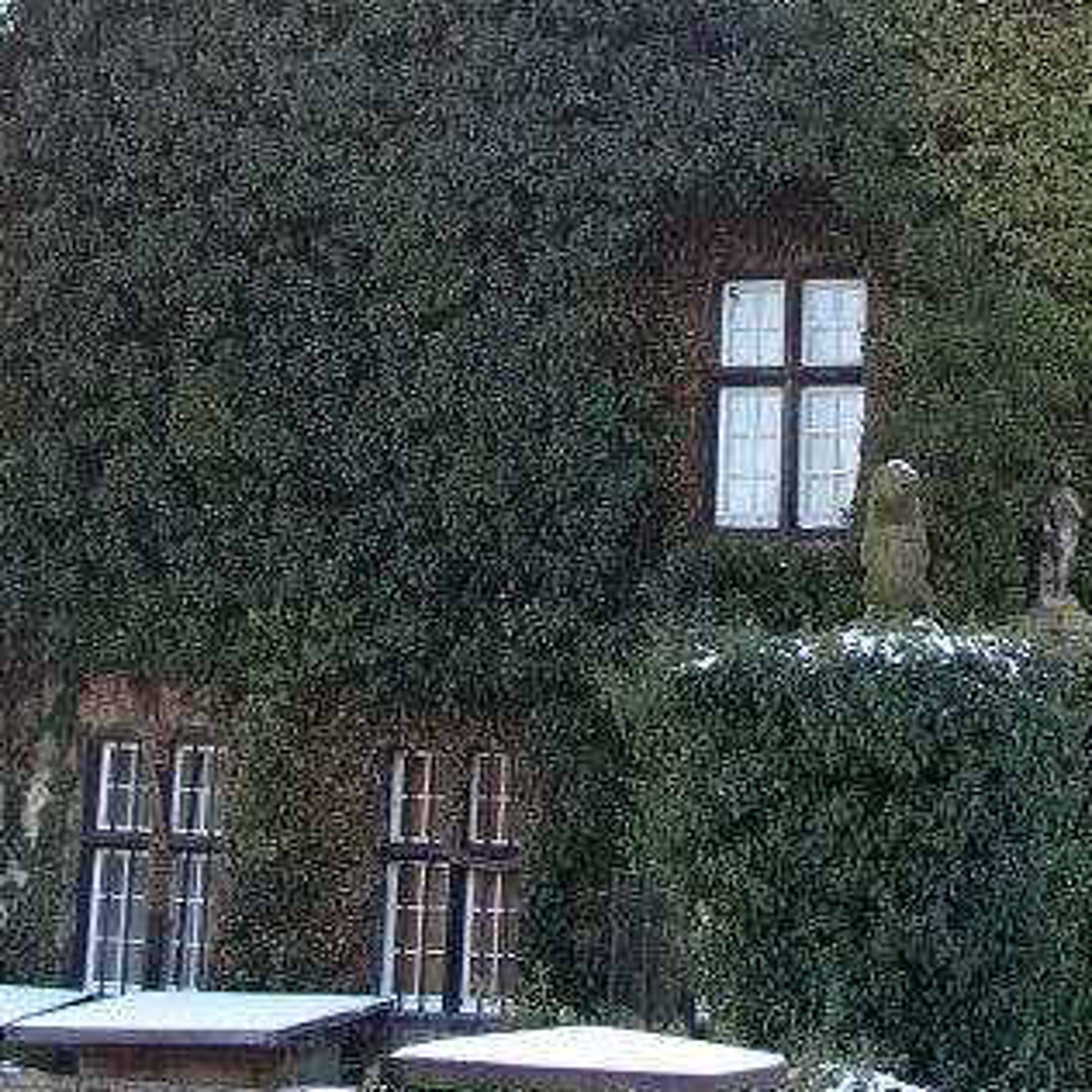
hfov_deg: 22.6
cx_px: 784
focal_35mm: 76
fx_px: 2712
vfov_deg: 22.2
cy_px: 107
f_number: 2.8
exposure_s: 1/95.2
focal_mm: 7.13
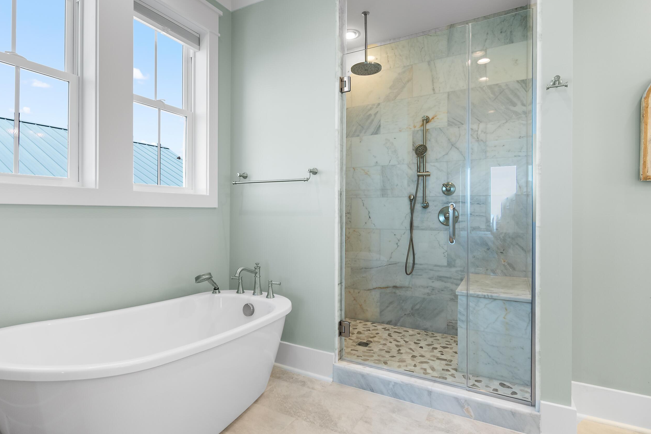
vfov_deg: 67.4
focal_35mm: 18
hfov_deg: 90.0
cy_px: 215
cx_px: 313
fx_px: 325
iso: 100
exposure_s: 1/40
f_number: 4.5
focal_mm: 10
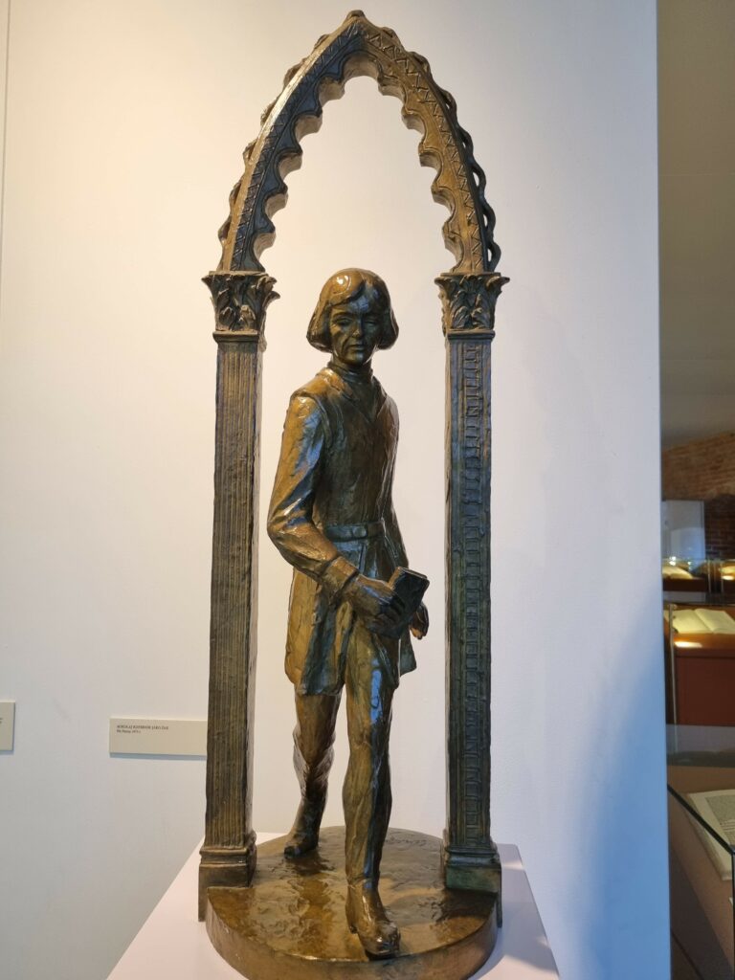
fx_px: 736
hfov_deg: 53.1
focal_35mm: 26
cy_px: 490
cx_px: 368
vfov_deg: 67.3
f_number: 1.8
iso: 200
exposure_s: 1/100
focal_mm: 5.4
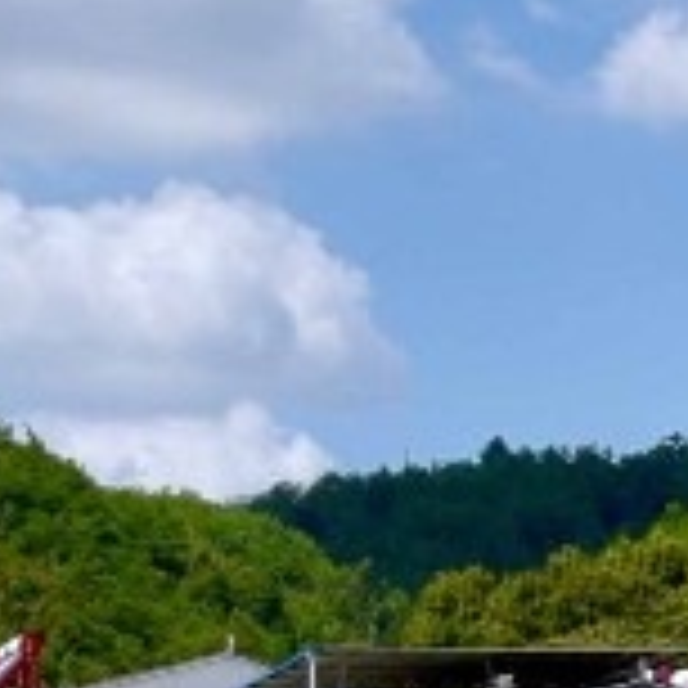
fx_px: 4812
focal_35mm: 214
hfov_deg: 6.6
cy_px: 1028
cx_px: 2671
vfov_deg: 8.0
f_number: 10
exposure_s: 1/400
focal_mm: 24
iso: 200
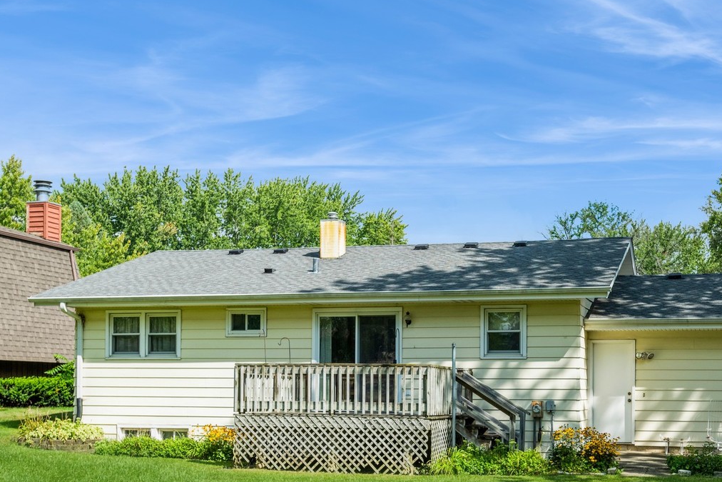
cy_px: 375
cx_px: 468
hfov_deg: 40.7
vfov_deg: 27.6
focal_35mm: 48
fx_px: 963
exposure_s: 1/640
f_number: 8
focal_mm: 30
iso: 400
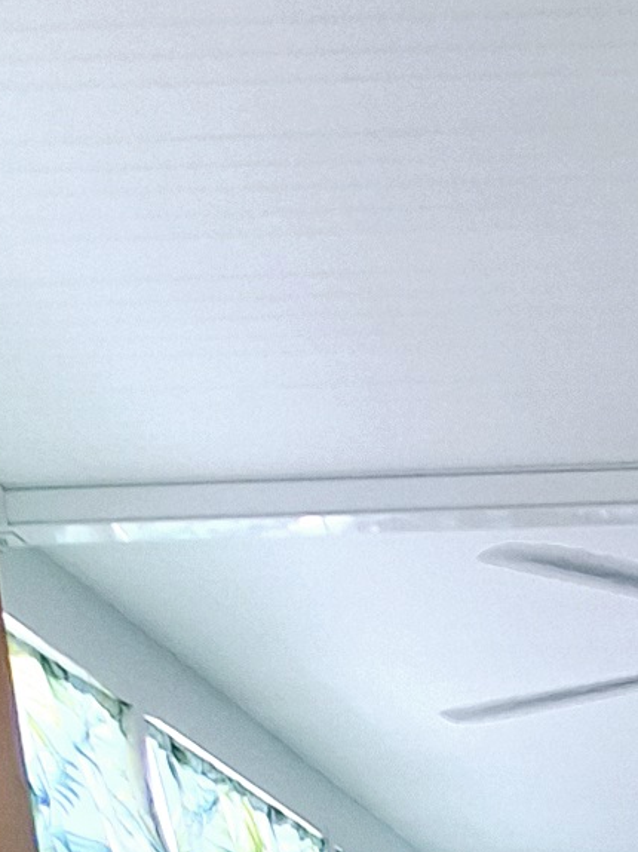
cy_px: 1916
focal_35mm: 91
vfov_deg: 15.1
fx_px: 2238
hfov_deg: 14.7
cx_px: 1058
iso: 50
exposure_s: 1/60.2
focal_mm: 1.64
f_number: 2.2
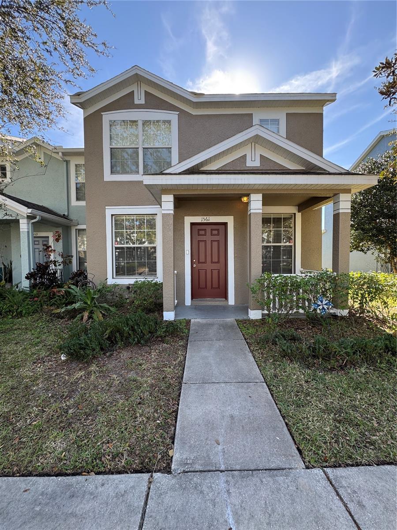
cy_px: 265
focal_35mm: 14
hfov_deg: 85.7
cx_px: 198
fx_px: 214
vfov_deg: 102.1
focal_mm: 2.22
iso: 40
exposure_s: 1/193
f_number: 2.2
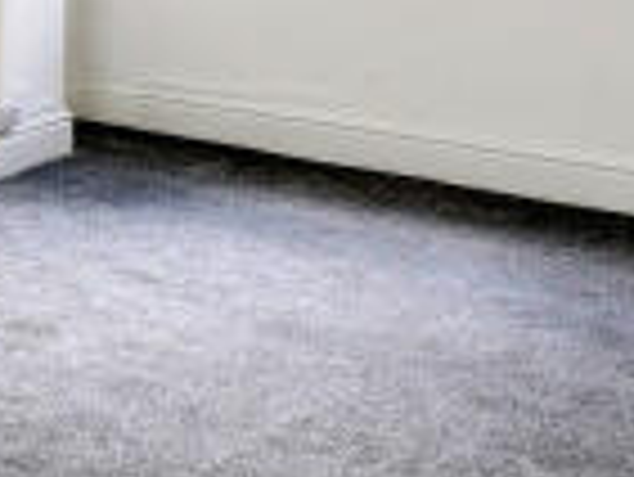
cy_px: -146
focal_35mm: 87
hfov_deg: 19.3
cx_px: -355
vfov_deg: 16.1
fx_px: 1595
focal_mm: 2.23
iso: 54
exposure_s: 1/97.8
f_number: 1.95
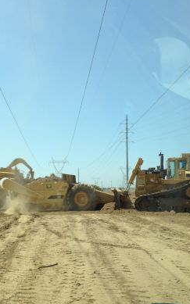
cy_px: 163
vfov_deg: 44.3
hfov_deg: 28.6
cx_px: 83
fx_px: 373
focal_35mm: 45
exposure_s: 1/1391
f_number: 2.4
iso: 50
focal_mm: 4.12
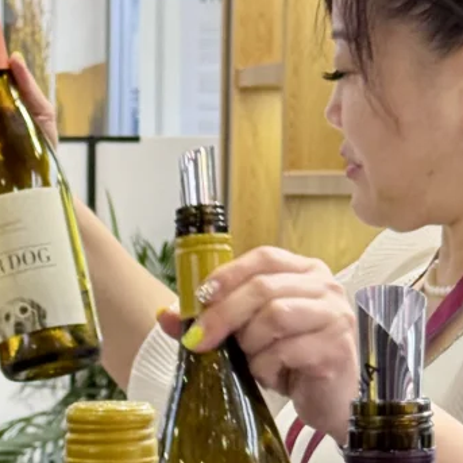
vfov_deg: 9.7
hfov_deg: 9.7
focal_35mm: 178
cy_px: 517
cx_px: -121
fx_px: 2694
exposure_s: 1/50
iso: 100
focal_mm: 6.76
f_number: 1.78
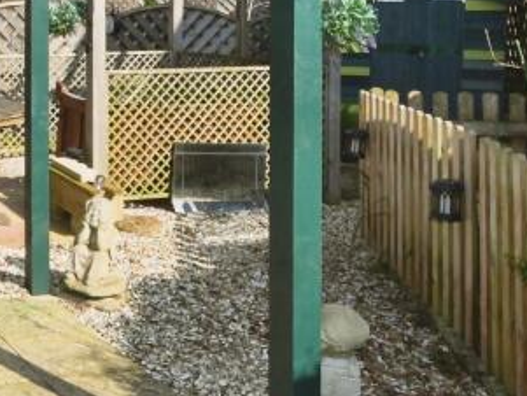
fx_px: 746
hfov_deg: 32.6
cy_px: 101
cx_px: -93
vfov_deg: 29.3
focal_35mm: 49
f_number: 18
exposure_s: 1/250
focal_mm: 10
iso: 800
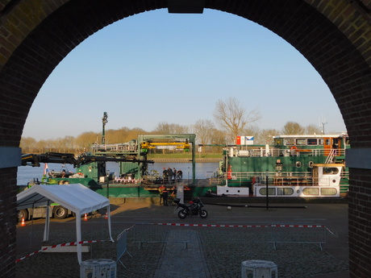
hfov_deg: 51.4
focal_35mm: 36
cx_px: 186
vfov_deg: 39.7
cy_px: 139
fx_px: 386
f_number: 3.5
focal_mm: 6.3
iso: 125
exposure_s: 1/1000
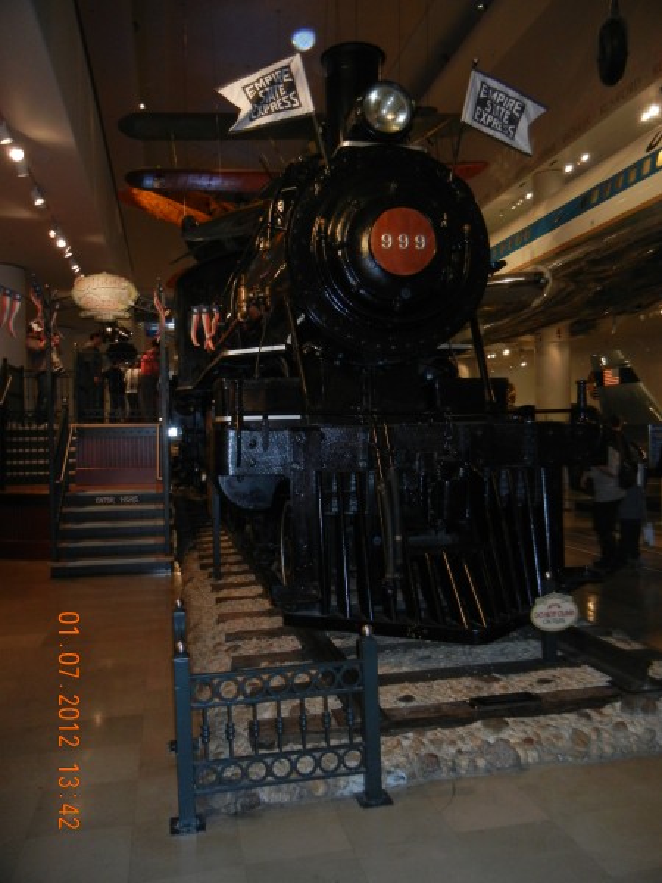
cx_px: 331
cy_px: 442
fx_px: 765
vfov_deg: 60.0
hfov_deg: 46.8
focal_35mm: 30
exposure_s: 1/30
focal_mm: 5.4
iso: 400
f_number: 3.5
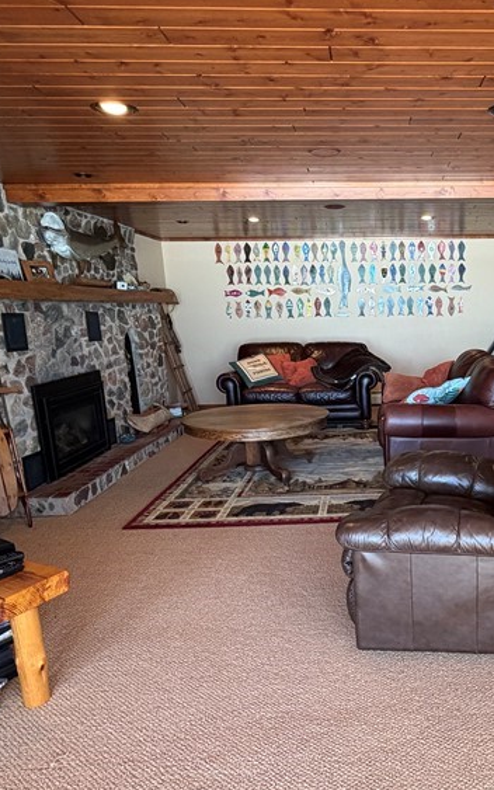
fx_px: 581
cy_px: 441
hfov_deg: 43.9
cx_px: 394
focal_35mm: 27
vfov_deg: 68.2
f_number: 2.2
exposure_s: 1/86
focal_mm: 2.22
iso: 320
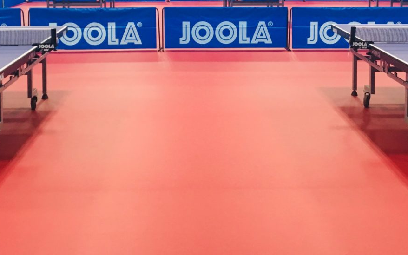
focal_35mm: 56
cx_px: 209
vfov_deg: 22.4
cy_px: 13
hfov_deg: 36.3
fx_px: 623
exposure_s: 1/30
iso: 80
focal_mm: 4.15
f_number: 2.2
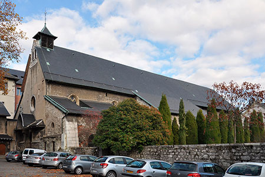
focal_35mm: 32
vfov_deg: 41.7
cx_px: 132
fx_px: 232
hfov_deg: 59.5
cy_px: 88
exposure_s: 1/100
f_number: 10
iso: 200
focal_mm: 21
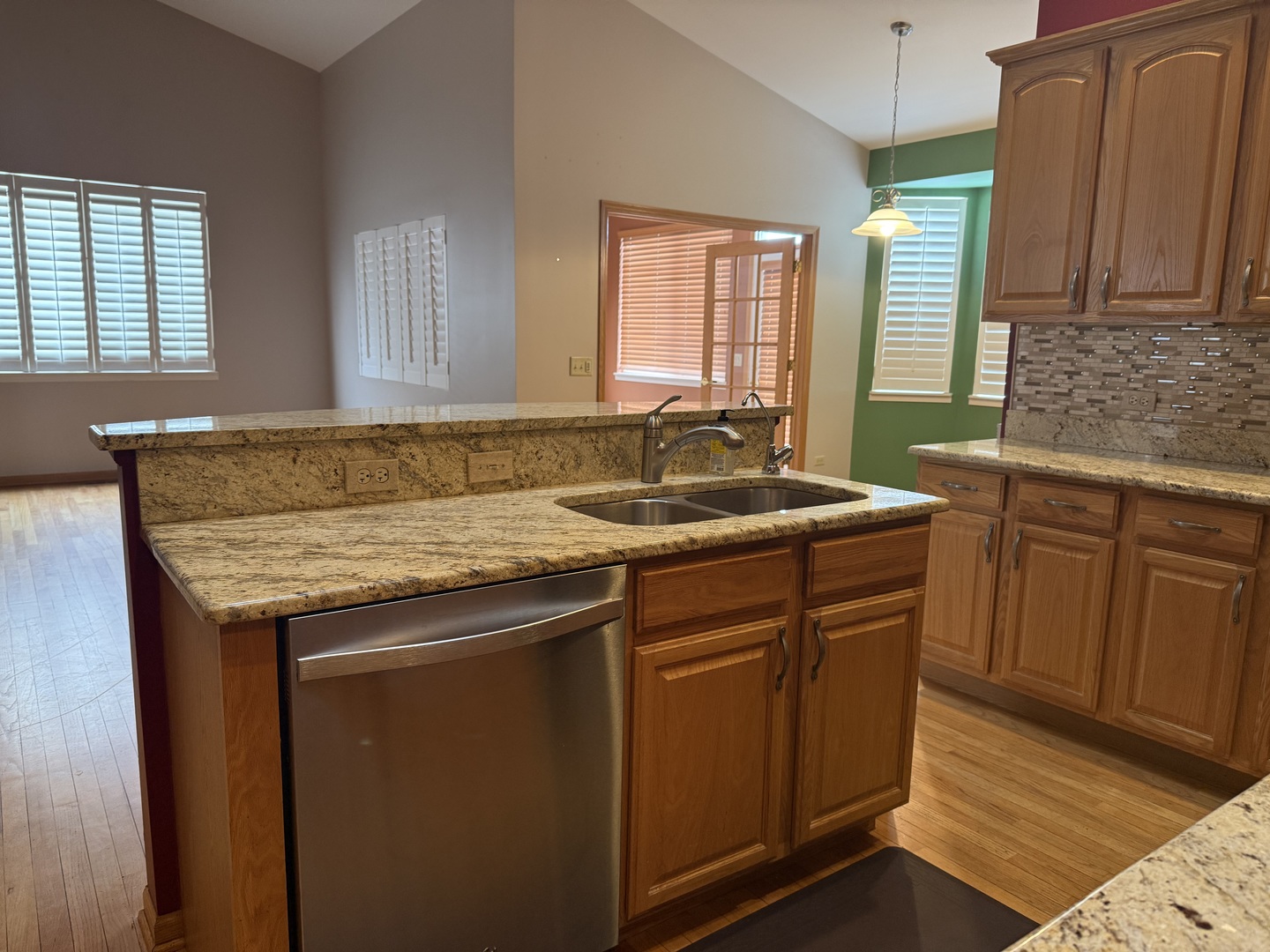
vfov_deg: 56.8
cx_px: 635
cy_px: 476
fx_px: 881
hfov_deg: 71.6
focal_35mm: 24
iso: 200
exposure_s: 1/60
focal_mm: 6.76
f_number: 1.78
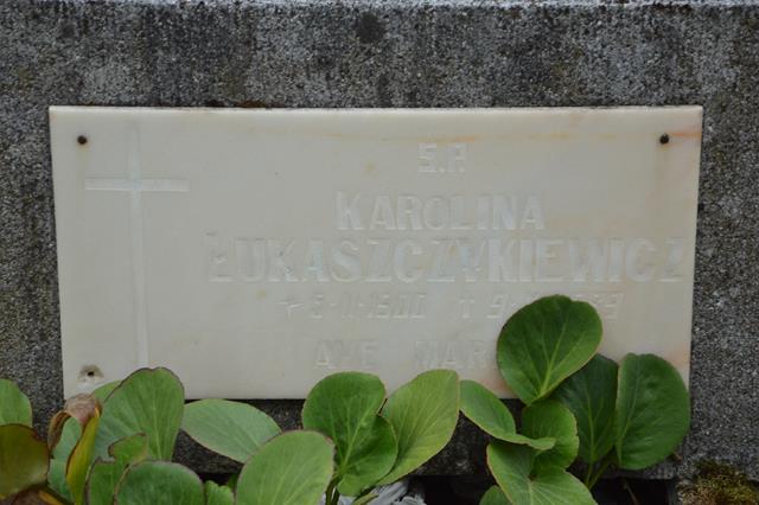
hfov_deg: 14.9
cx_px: 380
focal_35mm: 138
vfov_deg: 9.9
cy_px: 252
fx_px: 2908
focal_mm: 92
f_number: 5.6
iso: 180
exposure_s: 1/125
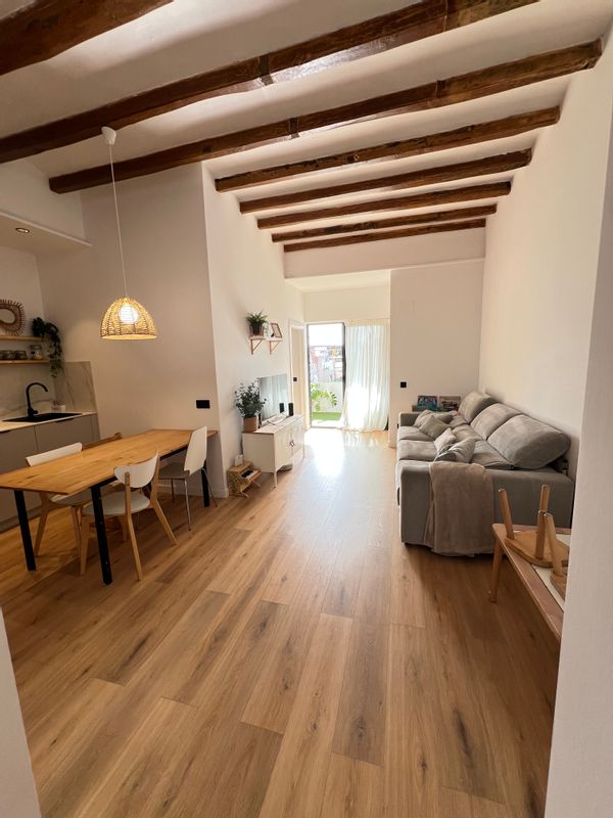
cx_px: 306
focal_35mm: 13
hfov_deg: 89.9
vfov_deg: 106.2
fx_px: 307
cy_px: 409
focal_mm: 1.57
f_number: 1.8
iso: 64
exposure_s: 1/99
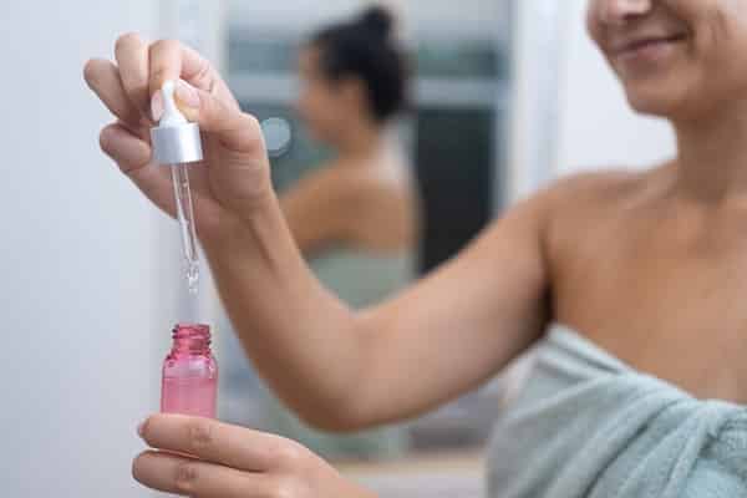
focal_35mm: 50
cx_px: 374
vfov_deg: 27.0
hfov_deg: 39.6
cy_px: 249
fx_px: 1037
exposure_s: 1/100
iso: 640
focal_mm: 50
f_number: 2.5
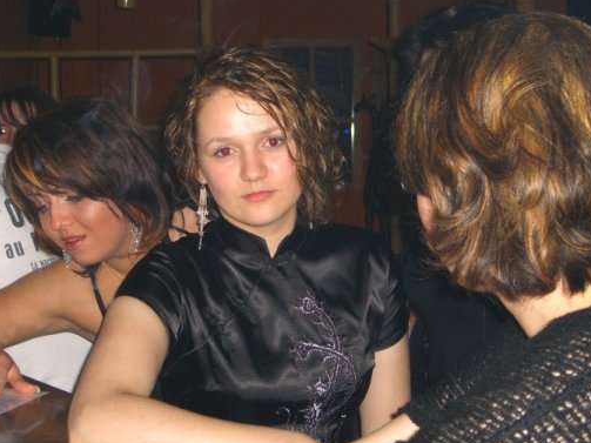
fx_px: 1161
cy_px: 261
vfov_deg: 21.6
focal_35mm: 68
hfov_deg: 28.5
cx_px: 330
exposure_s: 1/60
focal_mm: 11.8
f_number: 3.6
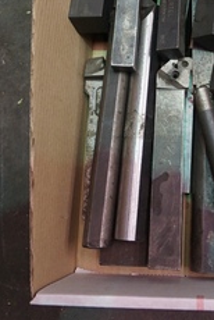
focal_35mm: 50
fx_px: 444
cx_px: 170
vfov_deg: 35.8
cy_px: 3
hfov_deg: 26.6
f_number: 4
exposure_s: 1/60
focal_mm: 16
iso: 500
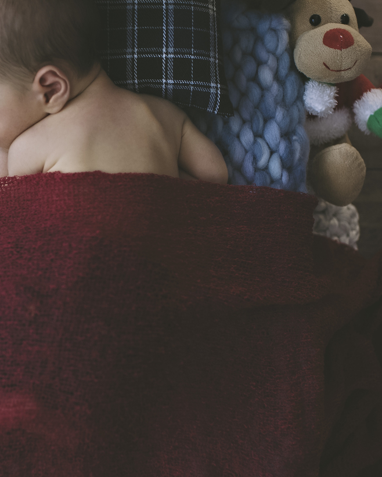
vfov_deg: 26.4
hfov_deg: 21.0
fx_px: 1017
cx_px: 71
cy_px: 234
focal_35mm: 72
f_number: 2.2
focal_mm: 35
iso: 200
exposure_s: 1/200
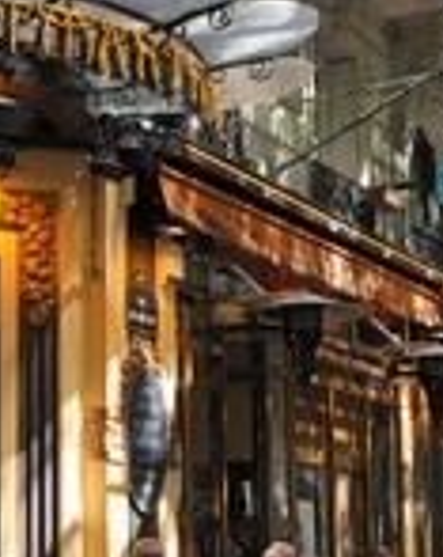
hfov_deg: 16.8
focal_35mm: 86
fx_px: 1414
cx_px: -129
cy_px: 375
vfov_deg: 22.2
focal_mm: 32
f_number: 6.3
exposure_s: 1/60
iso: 200
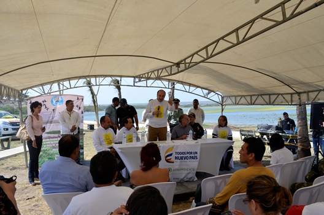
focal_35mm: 27
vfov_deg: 47.8
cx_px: 162
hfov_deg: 67.5
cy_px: 108
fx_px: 243
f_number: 7.1
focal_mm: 18
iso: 100
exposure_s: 1/200
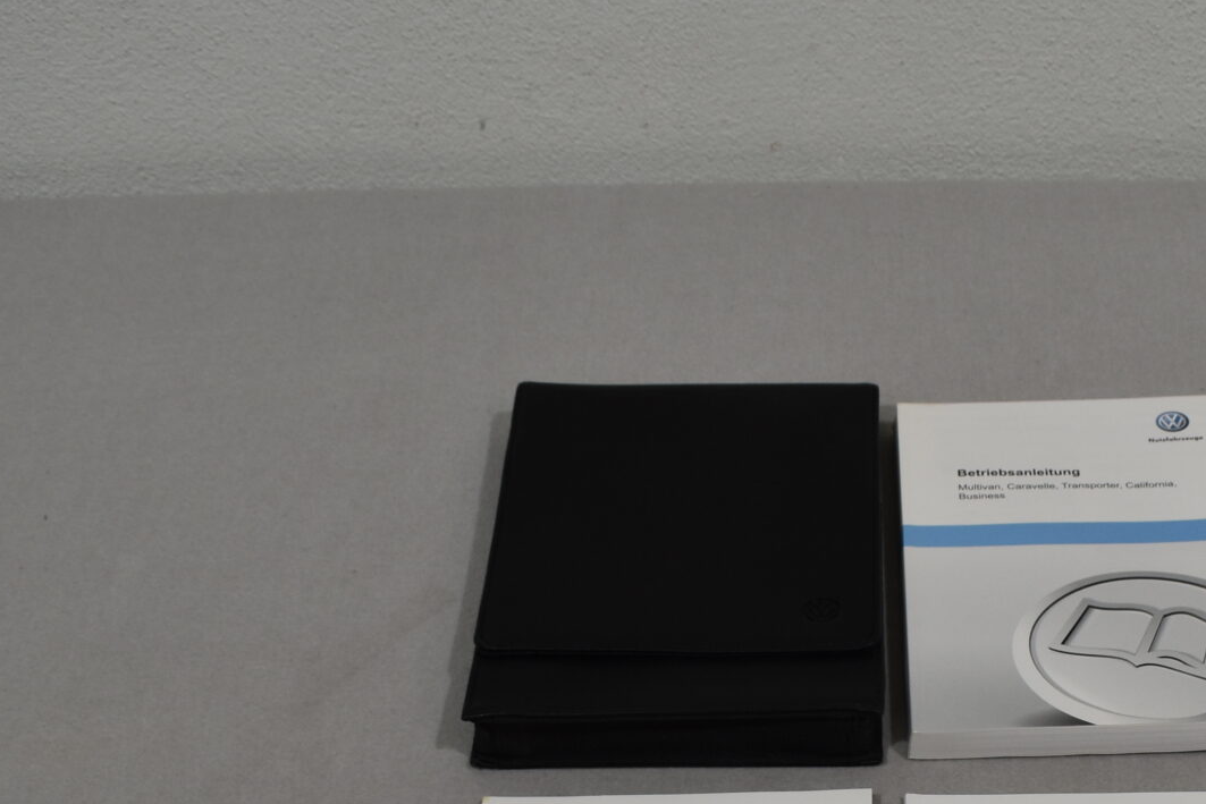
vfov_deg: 20.1
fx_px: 2178
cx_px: 899
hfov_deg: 30.5
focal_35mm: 65
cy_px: 857
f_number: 5.6
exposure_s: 1/125
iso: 280
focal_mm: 18
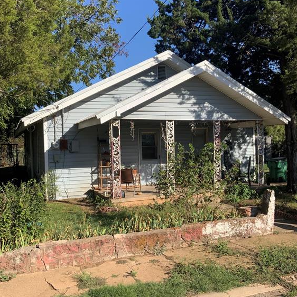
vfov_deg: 47.2
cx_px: 152
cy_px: 162
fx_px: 340
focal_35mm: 35
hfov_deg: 47.2
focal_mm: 3
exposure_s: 1/1786
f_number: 1.8
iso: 16
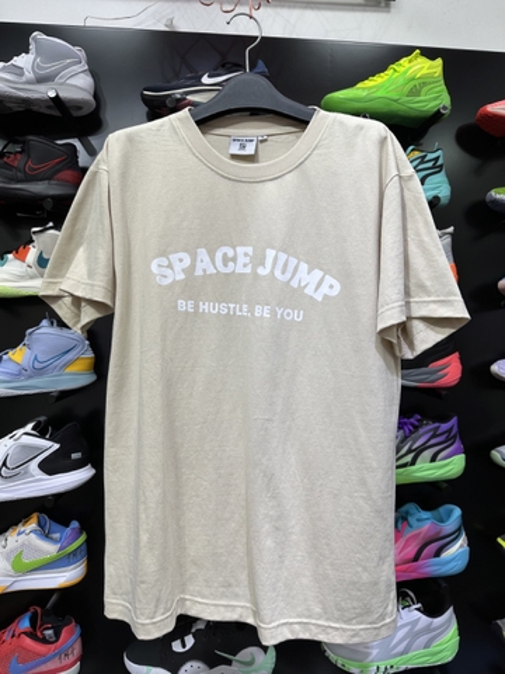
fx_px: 467
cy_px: 337
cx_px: 252
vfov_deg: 71.6
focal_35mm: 24
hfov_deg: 56.8
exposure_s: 1/160
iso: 64
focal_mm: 6.86
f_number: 1.78
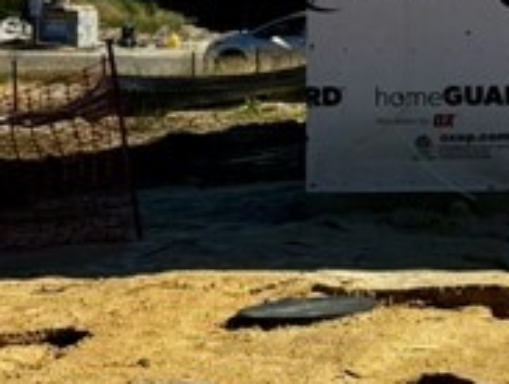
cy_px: -86
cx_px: 1263
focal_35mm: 134
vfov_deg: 10.9
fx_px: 1974
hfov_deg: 11.7
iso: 80
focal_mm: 6.76
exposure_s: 1/4950
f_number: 1.78
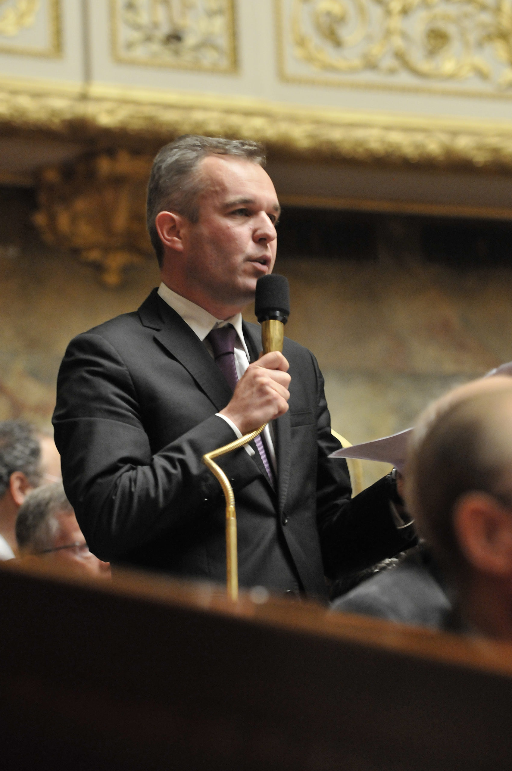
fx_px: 3722
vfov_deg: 11.8
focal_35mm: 174
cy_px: 386
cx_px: 256
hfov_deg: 7.9
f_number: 3.2
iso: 1600
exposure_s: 1/80
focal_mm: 116
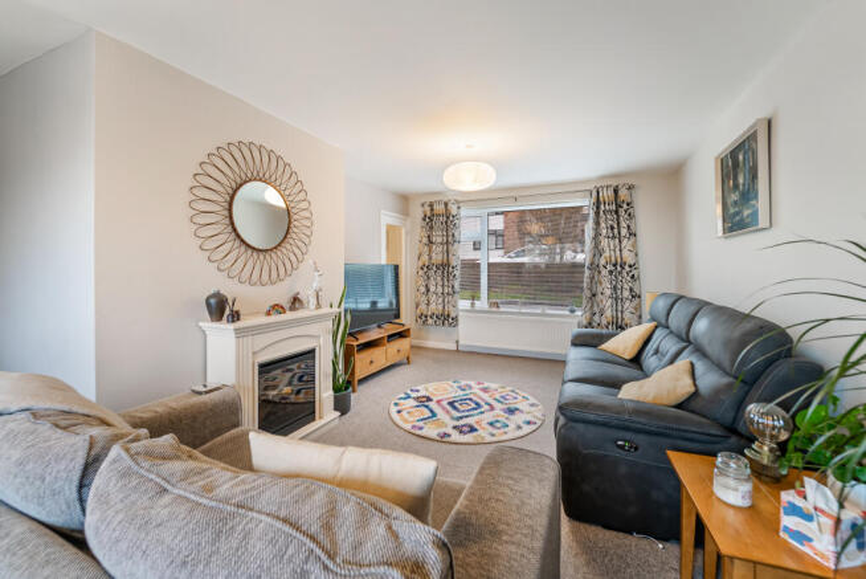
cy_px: 290
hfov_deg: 104.2
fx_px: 337
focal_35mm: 14
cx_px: 433
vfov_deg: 81.3
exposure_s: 1/160
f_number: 6.3
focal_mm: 14
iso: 320
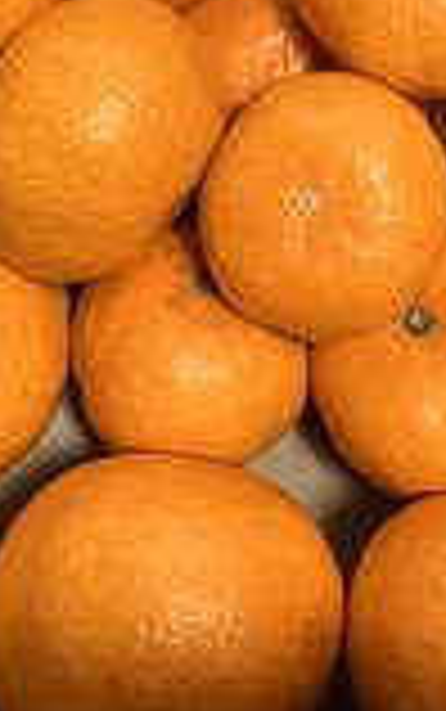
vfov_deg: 24.4
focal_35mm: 75
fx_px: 1456
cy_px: -180
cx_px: 198
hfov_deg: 17.4
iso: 125
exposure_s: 1/57
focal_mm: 3.99
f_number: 1.8
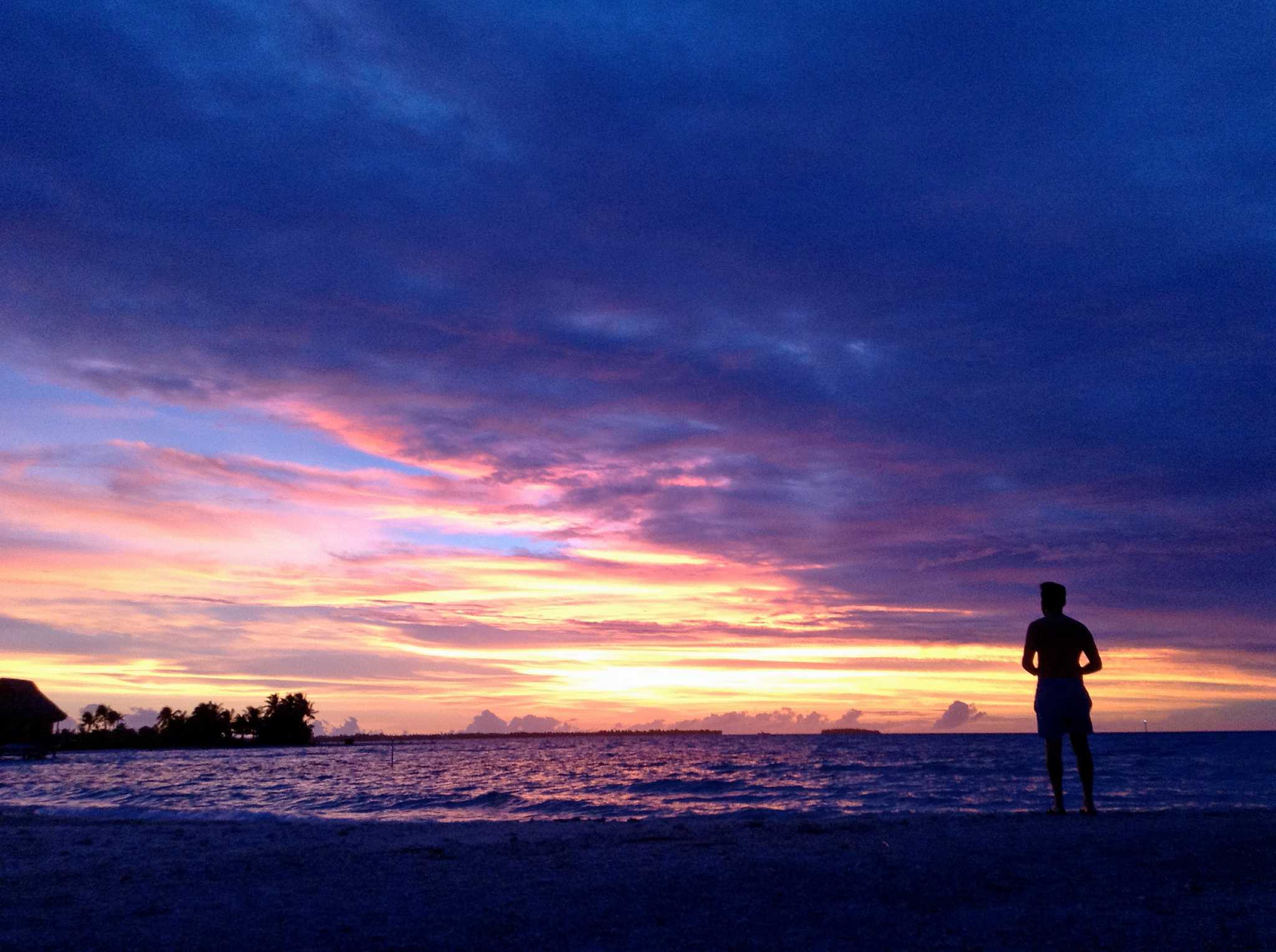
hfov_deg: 55.4
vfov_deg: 42.8
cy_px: 476
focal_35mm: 33
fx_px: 1214
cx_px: 638
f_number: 2.4
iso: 80
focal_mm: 3.3
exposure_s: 1/25
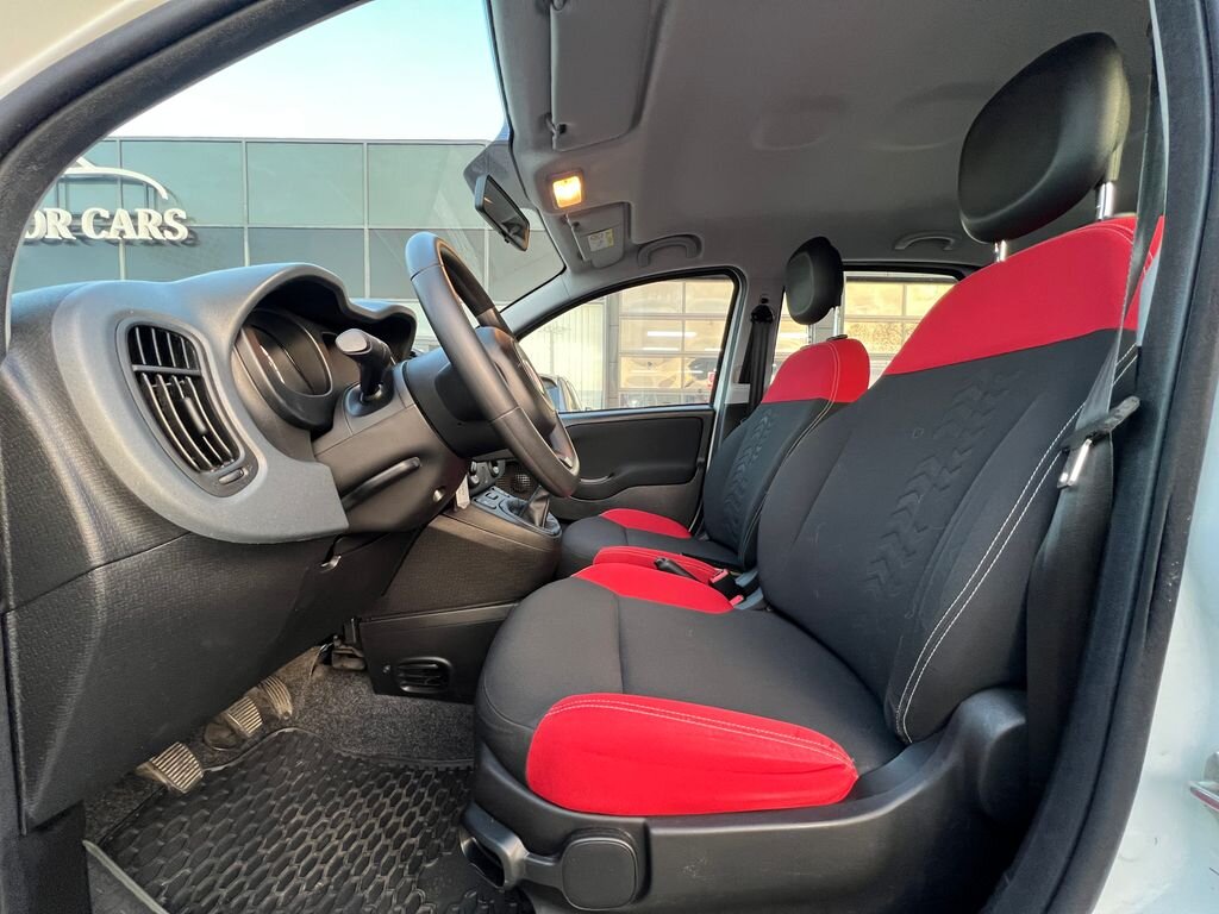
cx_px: 610
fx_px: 458
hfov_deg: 106.2
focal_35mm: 13
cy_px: 457
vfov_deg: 89.9
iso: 250
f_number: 1.8
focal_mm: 1.57
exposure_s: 1/65
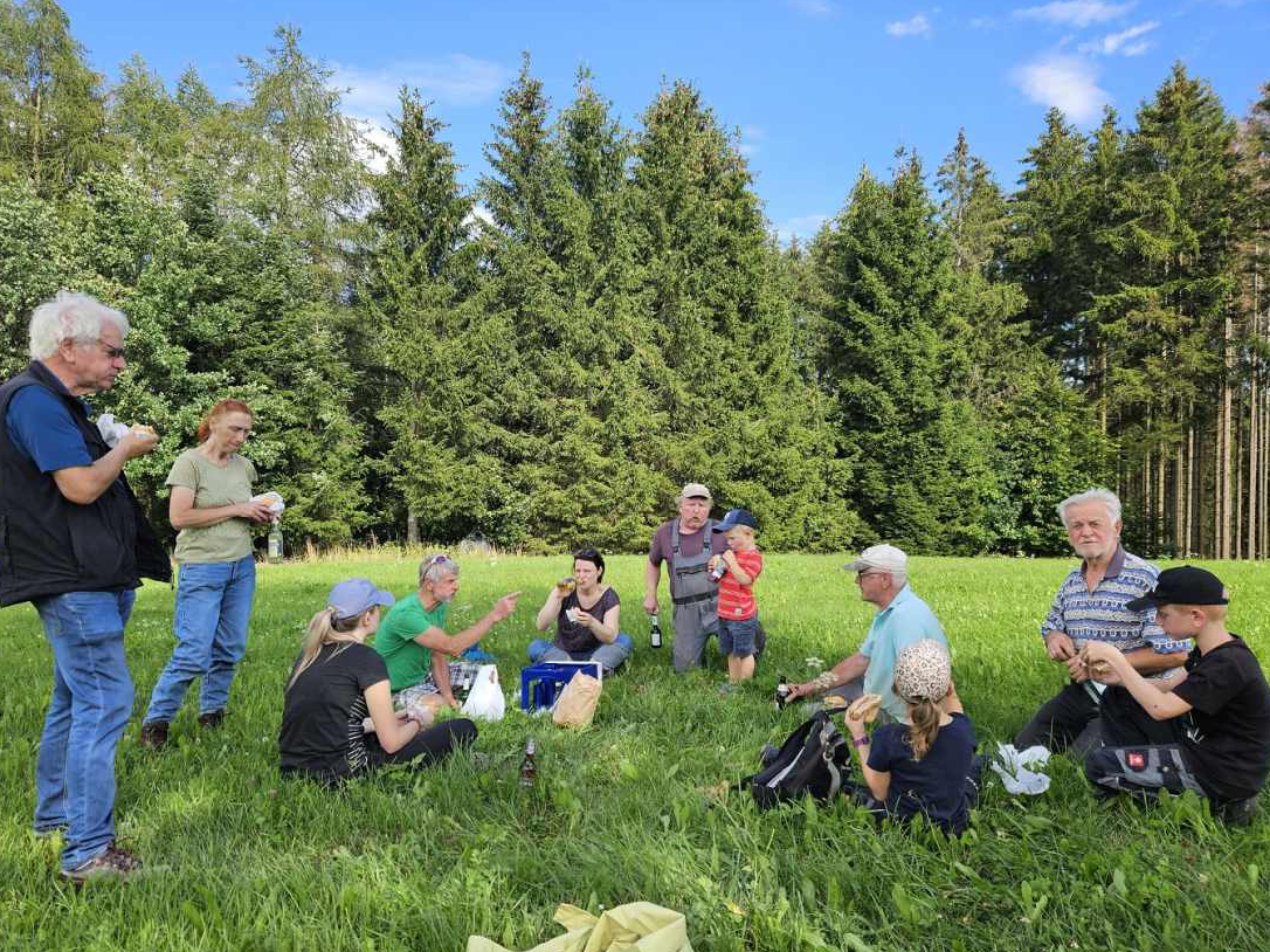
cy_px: 471
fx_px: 880
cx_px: 627
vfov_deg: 56.8
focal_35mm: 24
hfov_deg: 71.6
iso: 25
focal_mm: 5.4
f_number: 1.8
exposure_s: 1/596
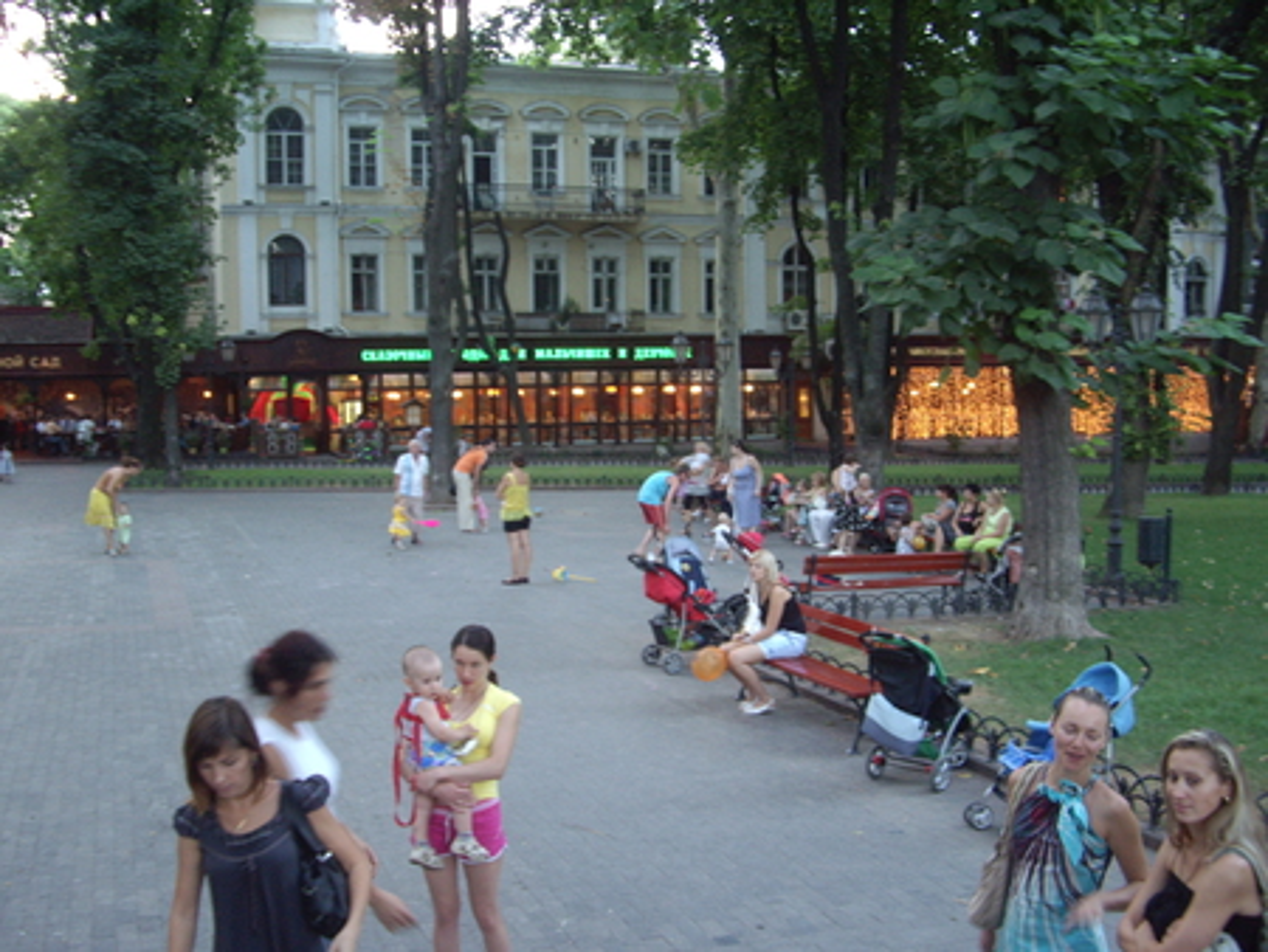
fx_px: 1393
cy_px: 476
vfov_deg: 37.8
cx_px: 634
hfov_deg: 49.0
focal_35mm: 38
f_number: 2.8
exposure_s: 1/13
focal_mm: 7.9
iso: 200
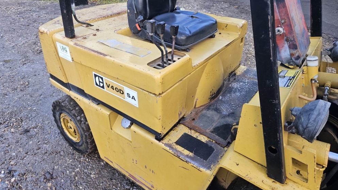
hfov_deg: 71.9
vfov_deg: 44.0
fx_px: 233
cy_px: 71
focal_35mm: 26
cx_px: 168
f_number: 1.8
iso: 200
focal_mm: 5.4
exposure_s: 1/359
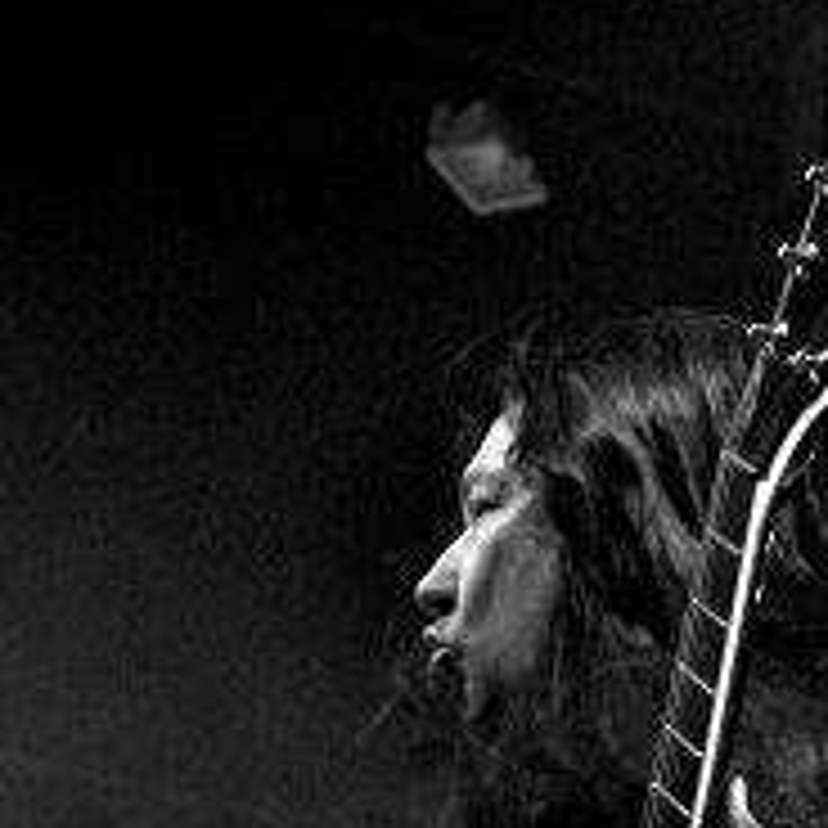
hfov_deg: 10.7
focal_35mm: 163
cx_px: 479
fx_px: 4411
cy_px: 680
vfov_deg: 10.7
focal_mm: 48
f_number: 4.8
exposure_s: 1/60
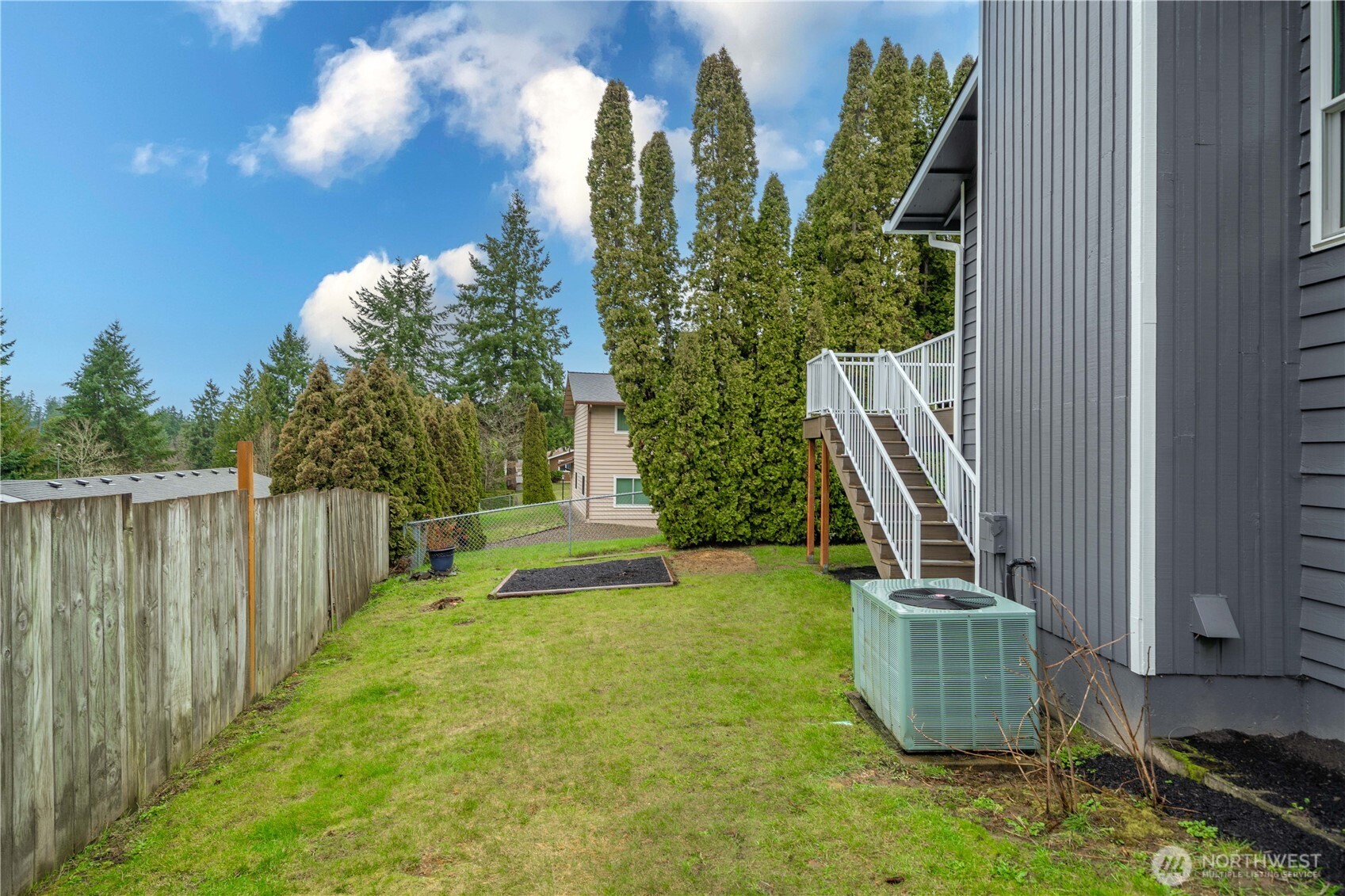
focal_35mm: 17
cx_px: 672
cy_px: 448
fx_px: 635
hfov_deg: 93.3
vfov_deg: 70.4
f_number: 6.7
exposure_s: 1/60
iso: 100
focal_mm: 17
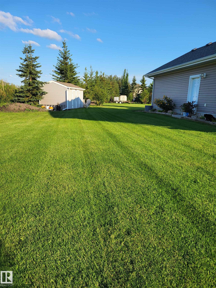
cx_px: 108
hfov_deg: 53.1
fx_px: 216
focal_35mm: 26
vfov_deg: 67.3
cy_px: 144
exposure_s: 1/1429
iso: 40
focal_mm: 5.4
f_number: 1.8
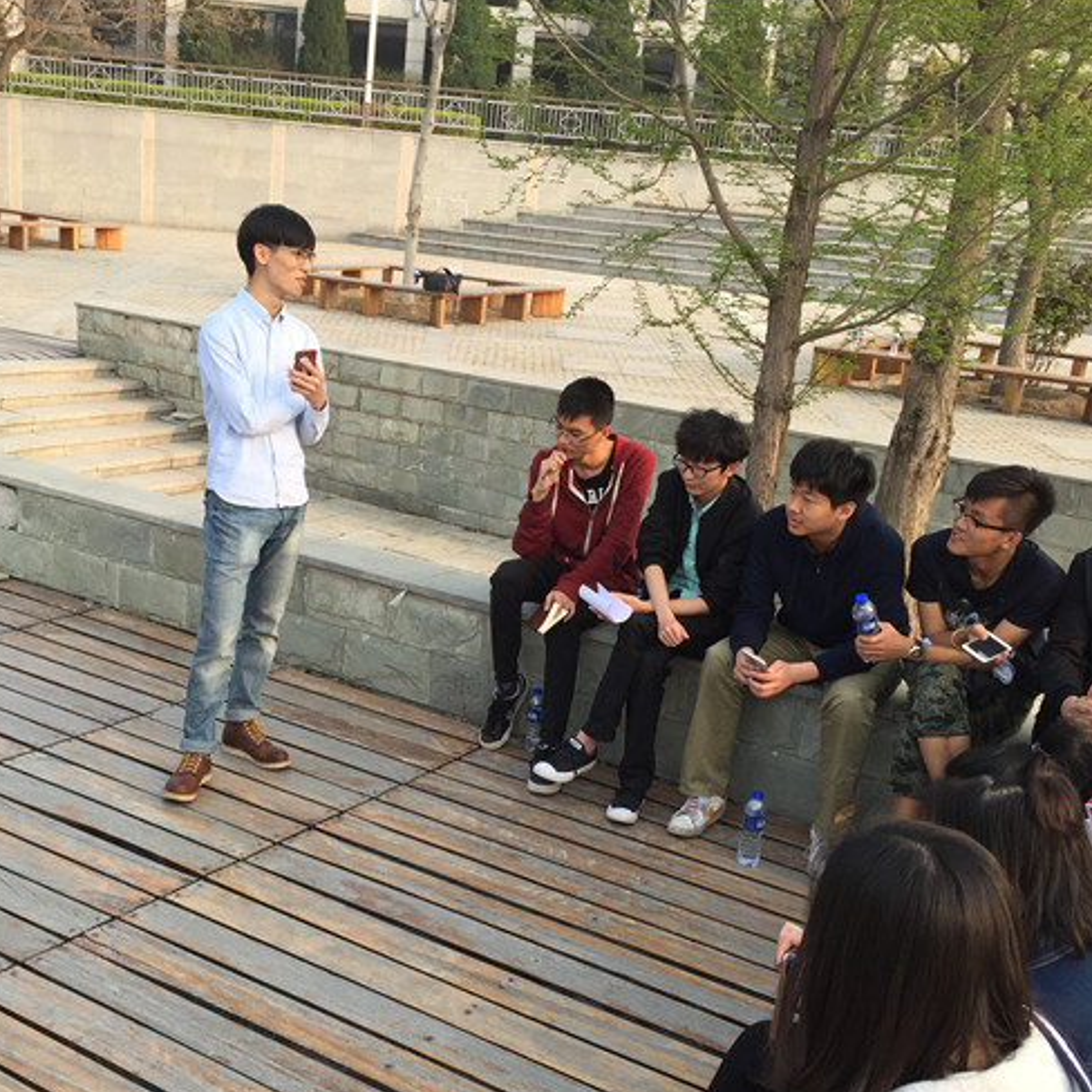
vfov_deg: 39.8
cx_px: 450
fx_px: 1499
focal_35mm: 42
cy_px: 662
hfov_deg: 39.9
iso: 32
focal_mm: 4.15
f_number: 2.2
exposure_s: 1/408
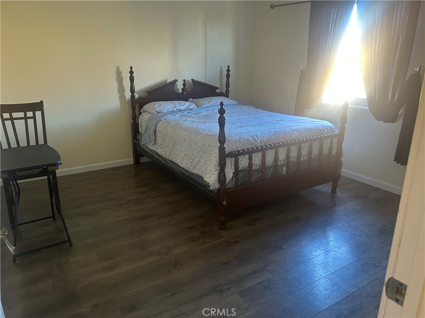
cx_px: 212
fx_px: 319
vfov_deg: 53.1
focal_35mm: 26
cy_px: 159
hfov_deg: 67.3
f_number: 1.5
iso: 250
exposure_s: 1/60
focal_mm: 5.7
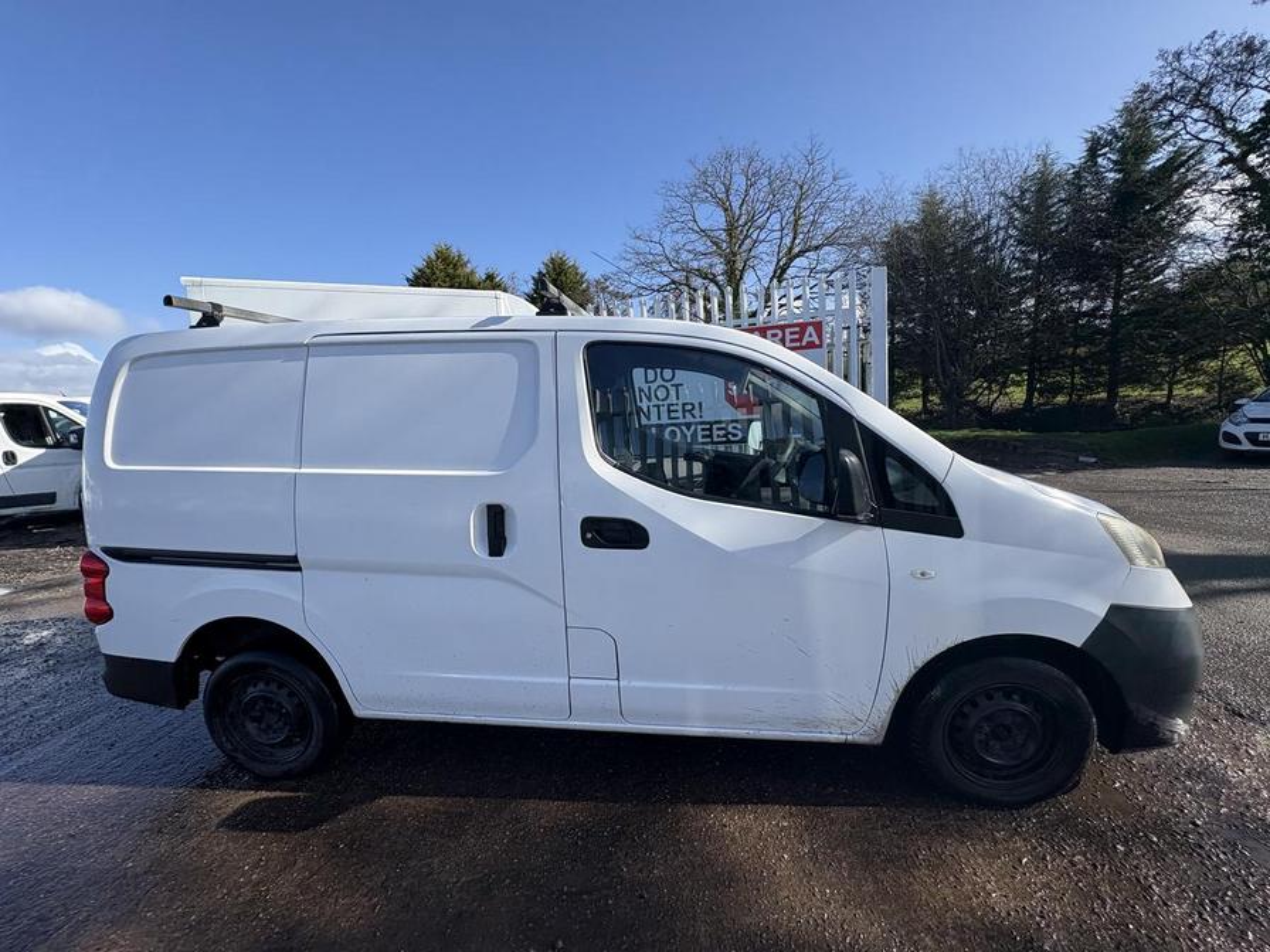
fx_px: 514
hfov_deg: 102.1
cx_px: 635
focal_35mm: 14
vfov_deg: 85.7
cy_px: 476
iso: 50
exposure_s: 1/1299
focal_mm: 2.22
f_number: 2.2
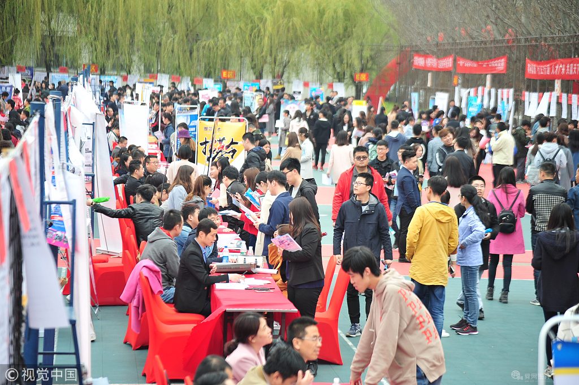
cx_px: 290
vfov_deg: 11.4
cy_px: 192
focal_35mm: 120
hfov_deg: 17.1
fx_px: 1928
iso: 400
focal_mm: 120
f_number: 8
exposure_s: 1/320
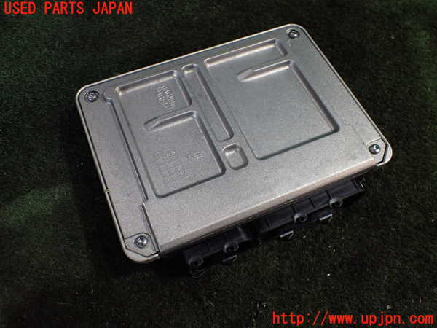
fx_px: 379
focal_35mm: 30
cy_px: 164
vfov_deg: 46.8
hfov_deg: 60.0
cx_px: 218
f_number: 2.3
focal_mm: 5.4
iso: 400
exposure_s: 1/125
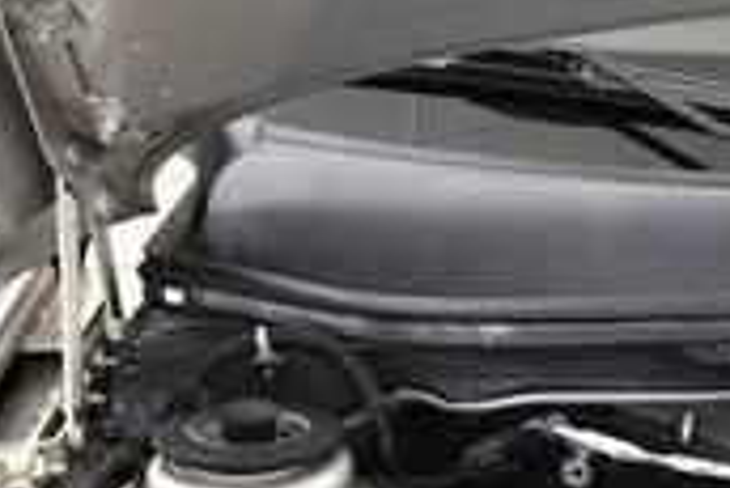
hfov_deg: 13.8
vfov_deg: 9.7
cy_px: 904
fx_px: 2719
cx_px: 1261
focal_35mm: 134
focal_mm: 18
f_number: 3.5
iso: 2800
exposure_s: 1/125
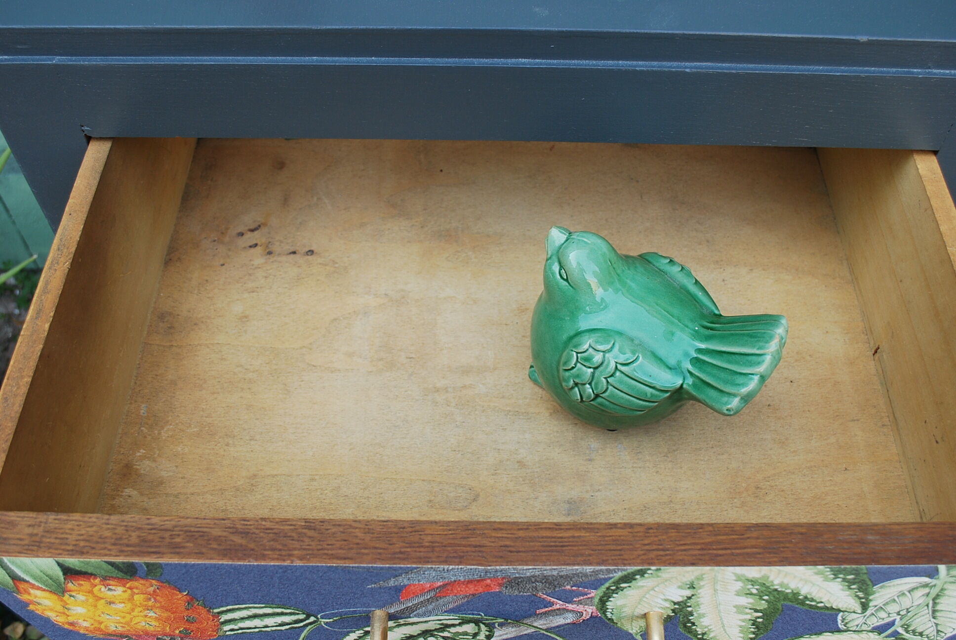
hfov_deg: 53.1
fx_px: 957
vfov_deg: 37.0
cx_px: 478
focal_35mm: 36
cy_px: 320
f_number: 5
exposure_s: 1/100
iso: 200
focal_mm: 24
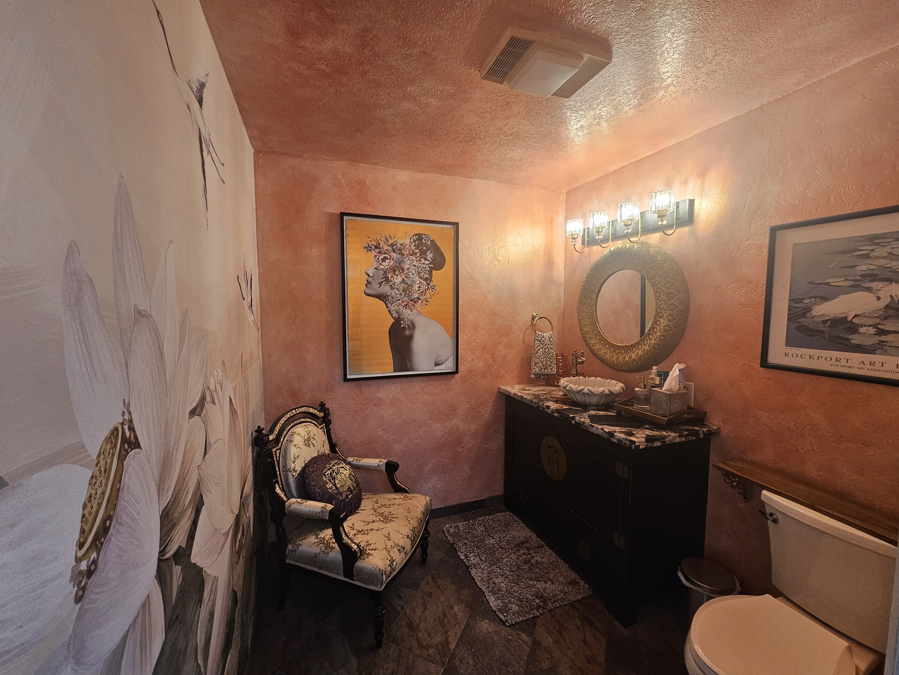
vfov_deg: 89.9
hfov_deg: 106.2
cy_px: 338
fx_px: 338
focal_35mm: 13
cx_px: 450
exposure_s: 1/60
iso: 200
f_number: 2.2
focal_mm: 2.2
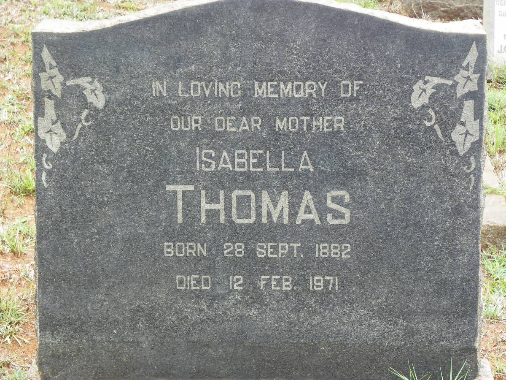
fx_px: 1462
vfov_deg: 14.8
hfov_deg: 19.6
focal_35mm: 100
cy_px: 190
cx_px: 253
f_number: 4
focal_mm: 17.8
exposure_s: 1/80
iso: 64
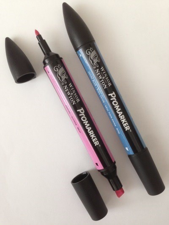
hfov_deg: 43.0
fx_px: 215
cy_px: 112
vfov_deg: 55.3
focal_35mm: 33
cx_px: 84
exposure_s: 1/20
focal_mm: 4.12
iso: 80
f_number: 2.4
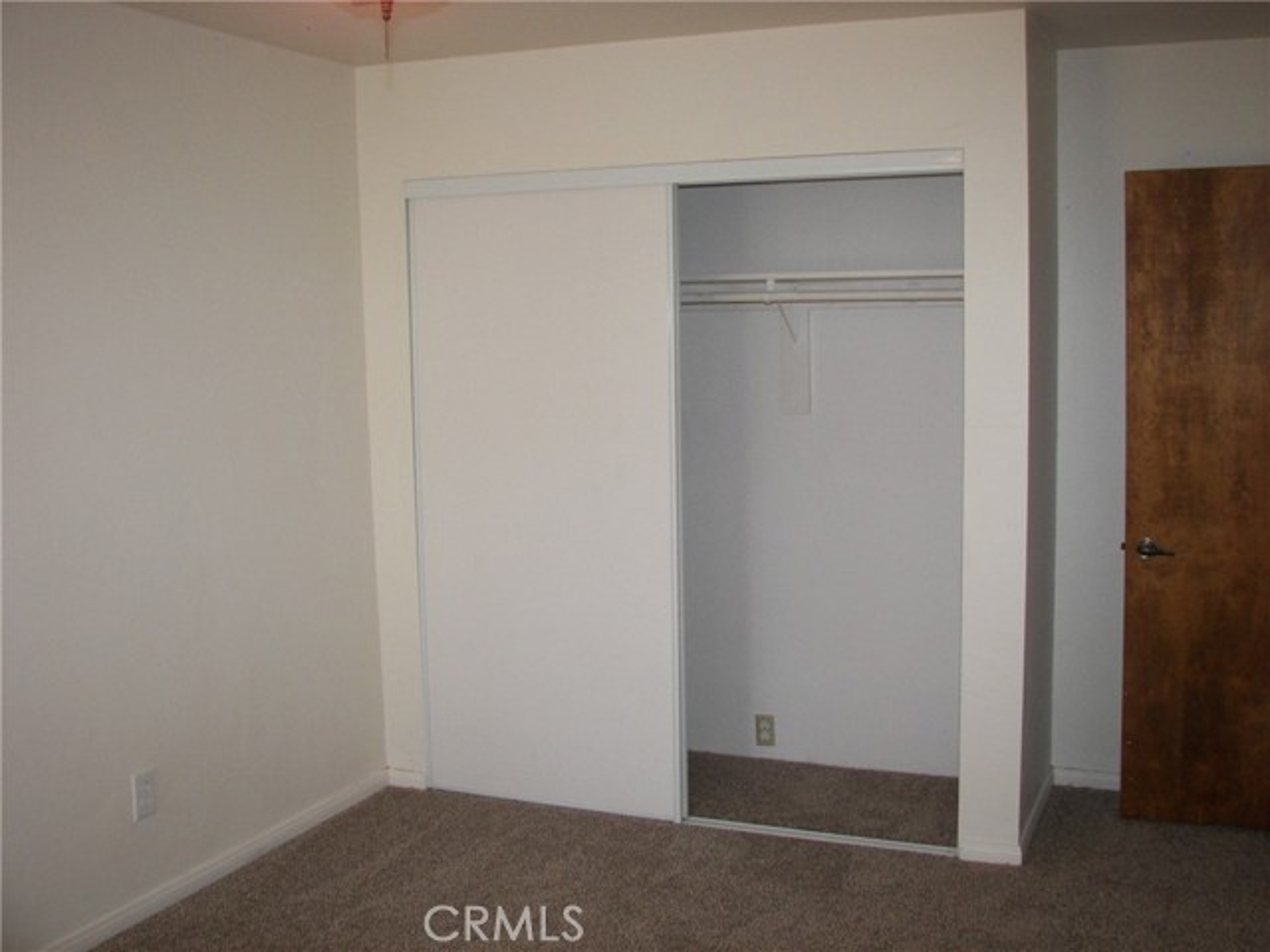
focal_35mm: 36
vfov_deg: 39.7
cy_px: 476
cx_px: 635
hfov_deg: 51.4
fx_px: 1321
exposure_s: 1/30
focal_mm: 6
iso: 100
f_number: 2.8
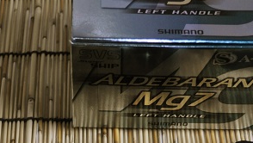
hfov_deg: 20.7
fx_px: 692
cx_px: 92
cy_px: 157
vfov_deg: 11.6
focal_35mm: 103
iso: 800
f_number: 4.5
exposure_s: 1/50
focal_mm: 30
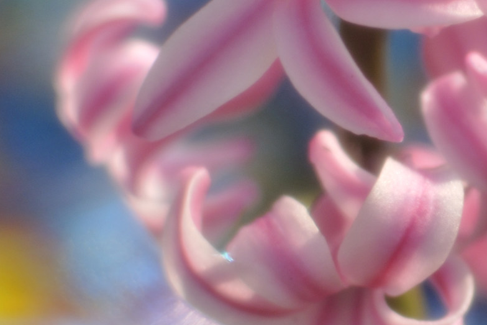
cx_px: 552
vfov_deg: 8.6
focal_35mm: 161
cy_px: 122
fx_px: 2172
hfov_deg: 12.5
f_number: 2.8
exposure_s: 1/2500
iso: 200
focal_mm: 35
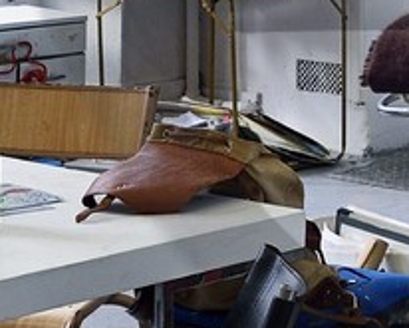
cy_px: -292
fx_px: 2289
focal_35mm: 189
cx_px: 792
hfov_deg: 9.6
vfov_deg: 7.9
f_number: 7.1
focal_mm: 26
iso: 800
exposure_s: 1/160
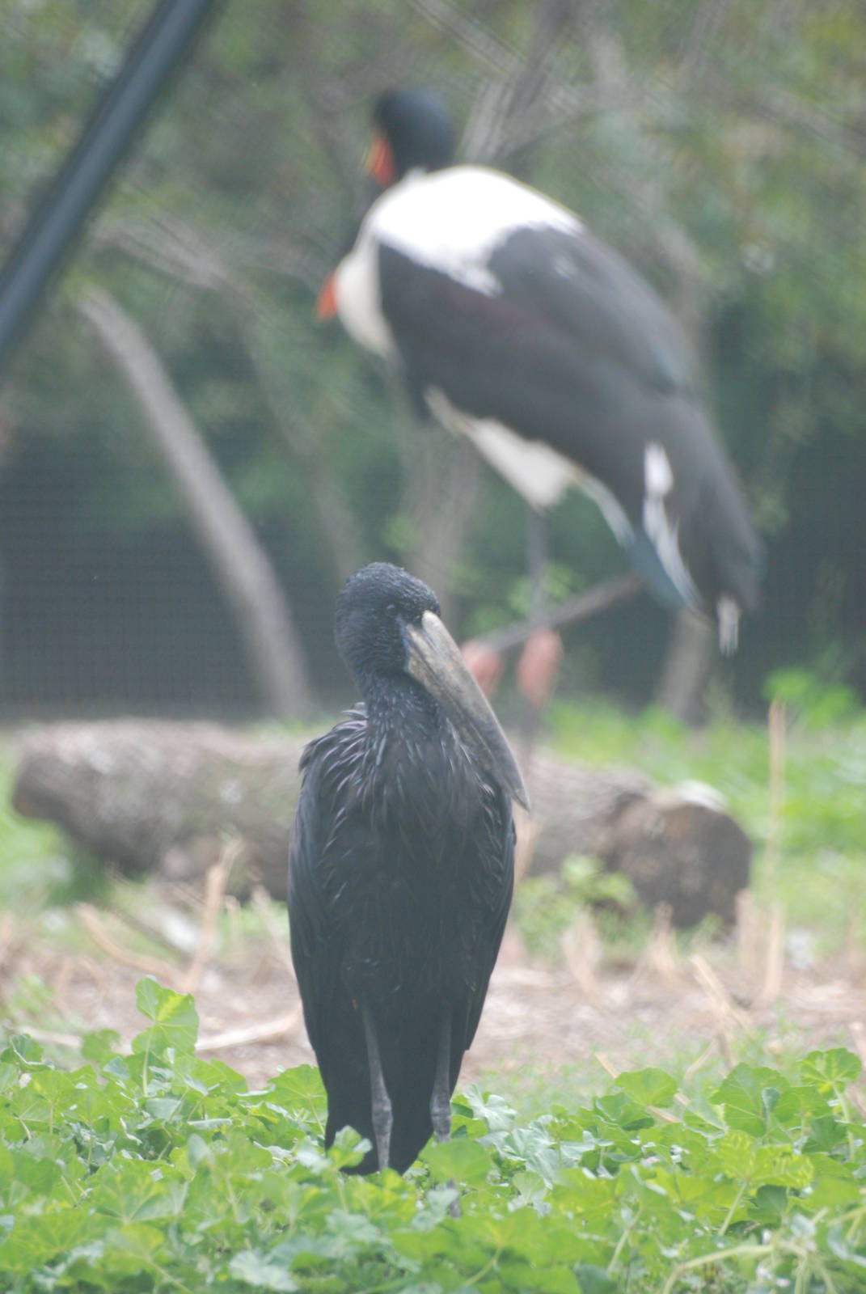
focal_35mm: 450
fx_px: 16191
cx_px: 433
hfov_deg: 3.1
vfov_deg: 4.6
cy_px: 647
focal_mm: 300
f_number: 5.6
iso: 400
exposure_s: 1/125
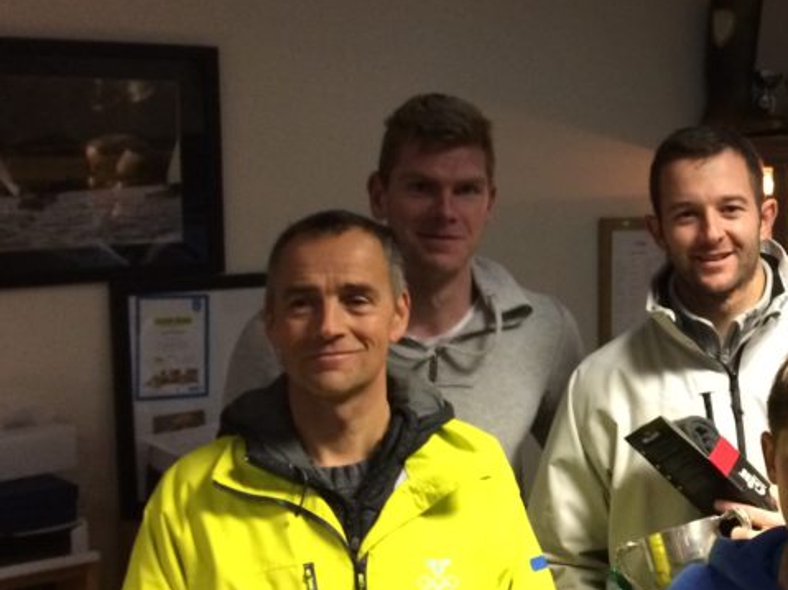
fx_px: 1411
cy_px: 230
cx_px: 724
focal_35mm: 62
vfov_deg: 23.6
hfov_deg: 29.8
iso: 320
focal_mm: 4.15
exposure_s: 1/33
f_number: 2.2
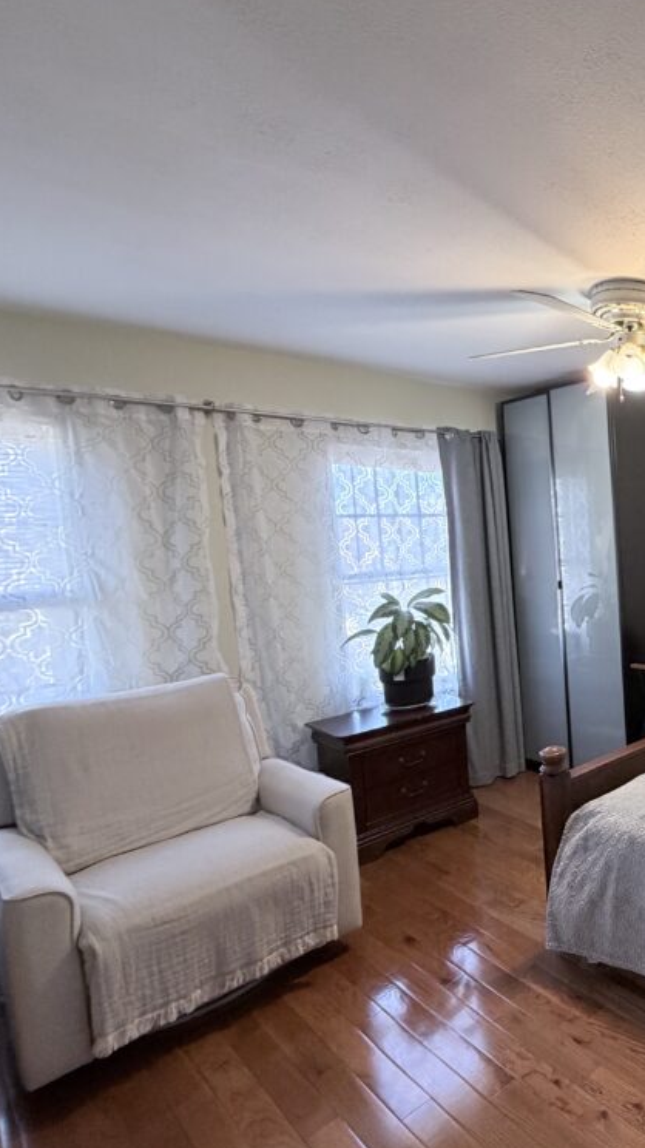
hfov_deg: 39.9
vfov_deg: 83.9
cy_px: 576
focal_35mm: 21
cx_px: 756
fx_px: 639
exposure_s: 1/60
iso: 250
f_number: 2.2
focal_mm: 2.22
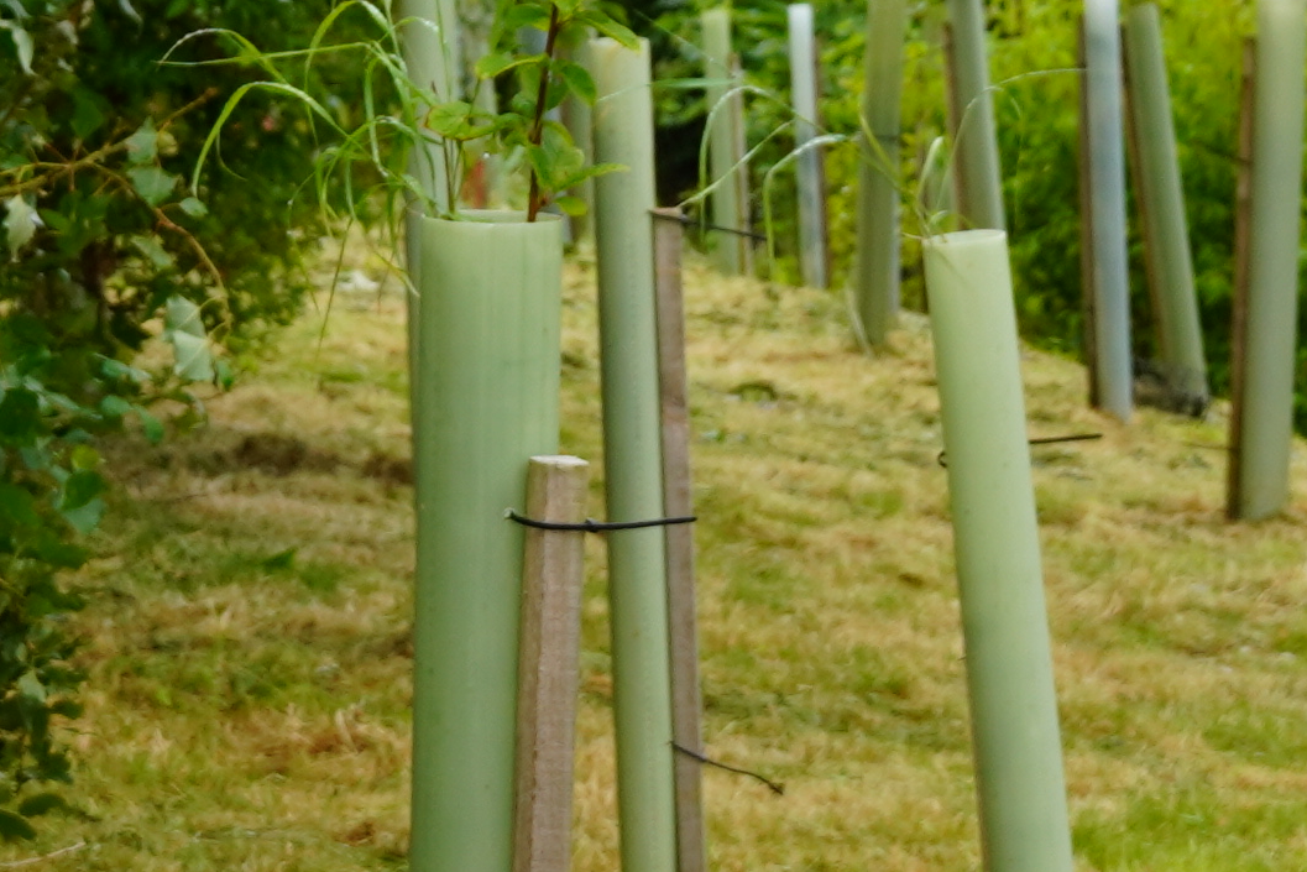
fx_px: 7728
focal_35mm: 213
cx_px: 1076
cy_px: 481
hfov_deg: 9.6
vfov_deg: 6.5
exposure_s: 1/80
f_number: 5.6
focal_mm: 25
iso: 100
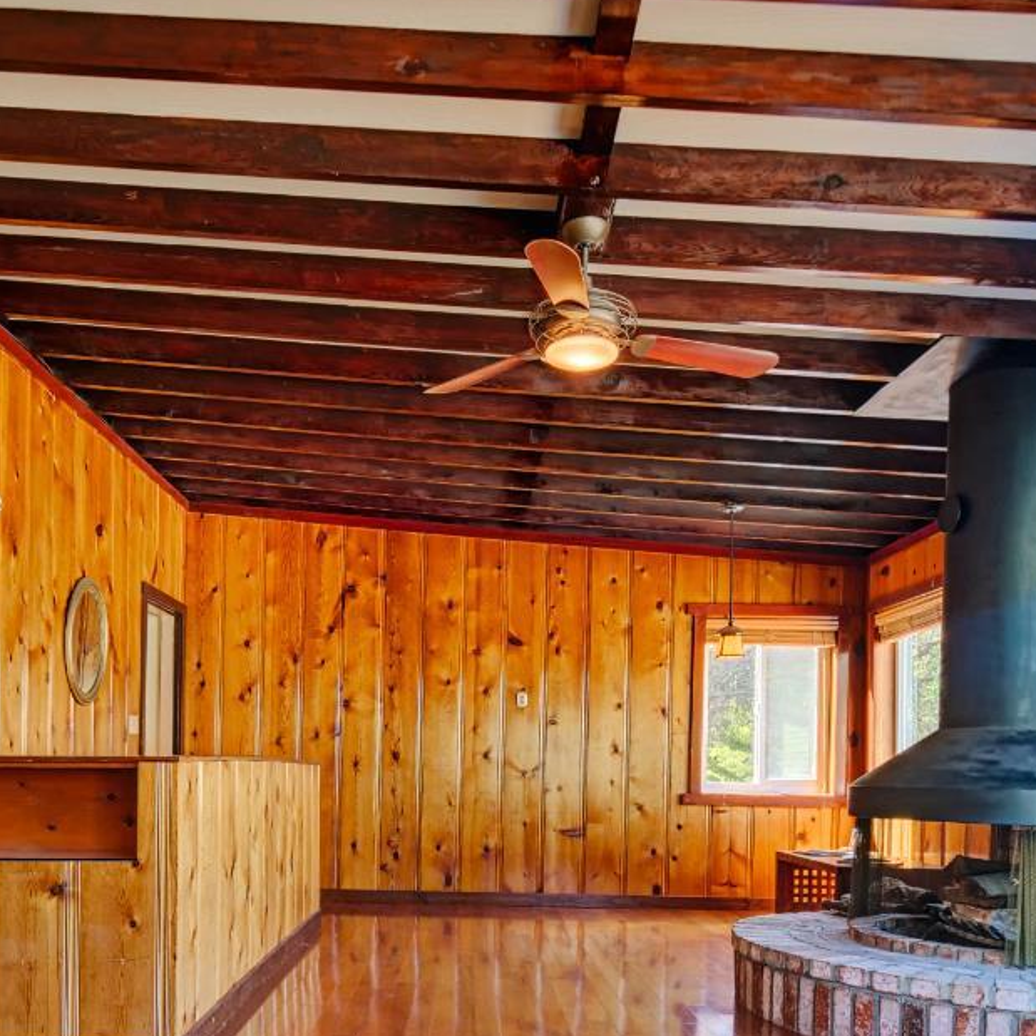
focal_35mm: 30
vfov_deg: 51.6
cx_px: 439
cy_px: 782
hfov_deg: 53.8
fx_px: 1016
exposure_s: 1/100
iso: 160
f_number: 2.8
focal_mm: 7
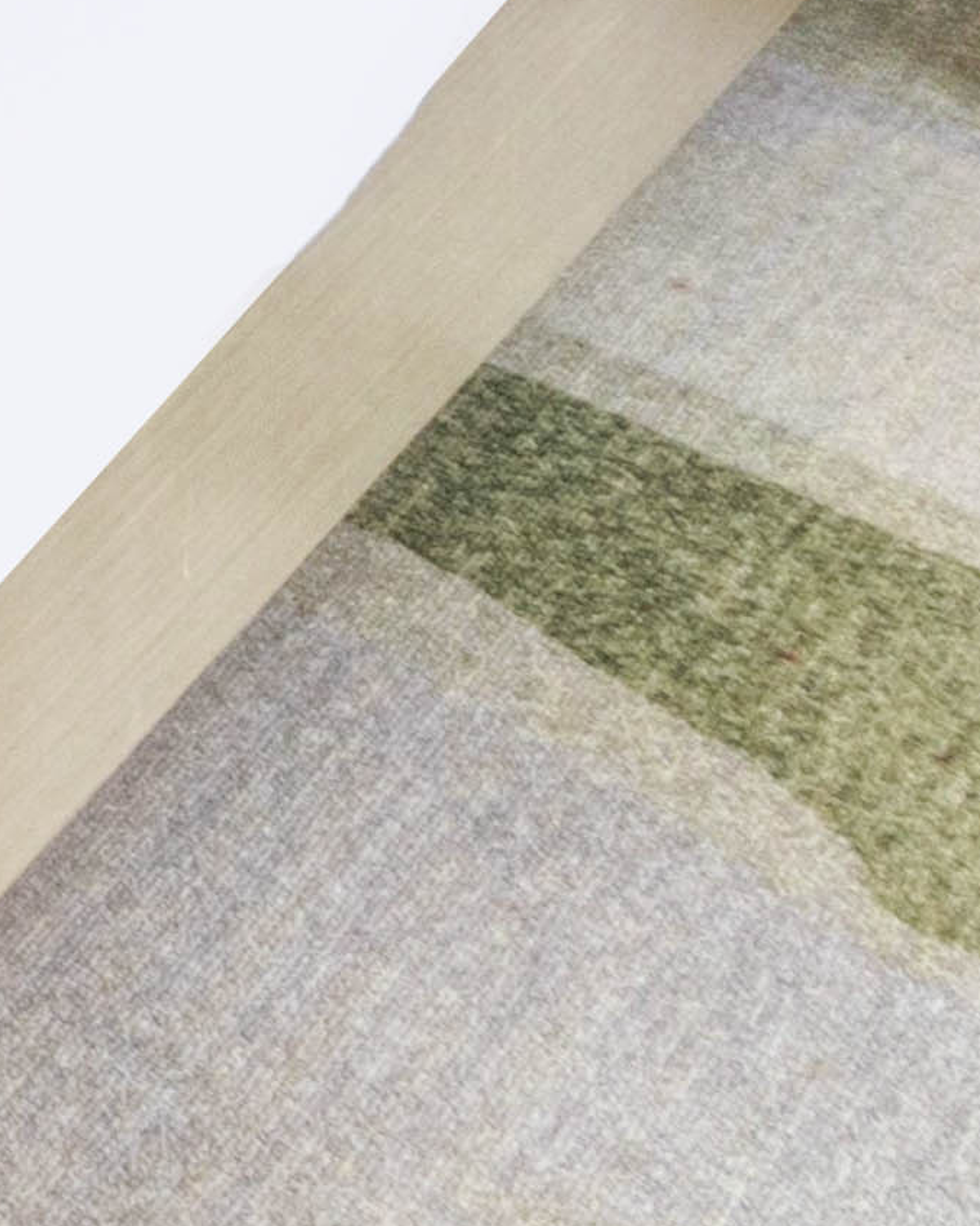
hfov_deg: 7.4
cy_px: -2372
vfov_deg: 11.4
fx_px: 3843
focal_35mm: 106
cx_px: -3289
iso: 400
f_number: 10
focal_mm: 12
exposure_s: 1/3200
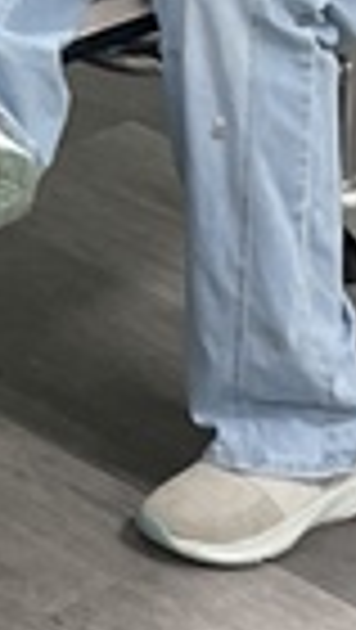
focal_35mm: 207
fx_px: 3465
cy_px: -410
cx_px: -653
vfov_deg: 10.0
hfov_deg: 5.6
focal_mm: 4.2
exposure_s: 1/60
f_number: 1.6
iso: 125
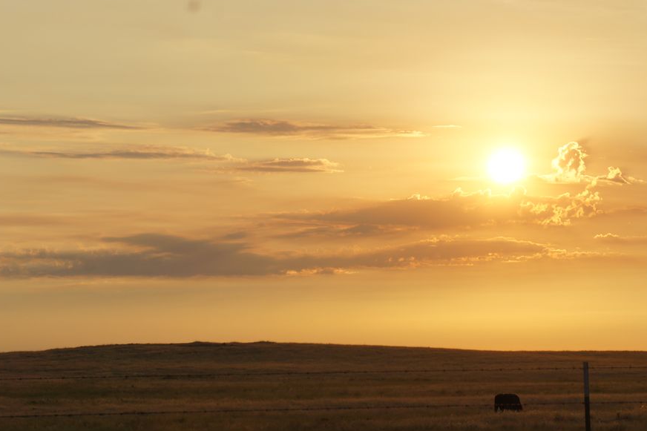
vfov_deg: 8.5
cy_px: 284
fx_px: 2904
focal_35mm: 162
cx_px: 378
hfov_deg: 12.7
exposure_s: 1/320
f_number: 9
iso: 200
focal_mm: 78.3
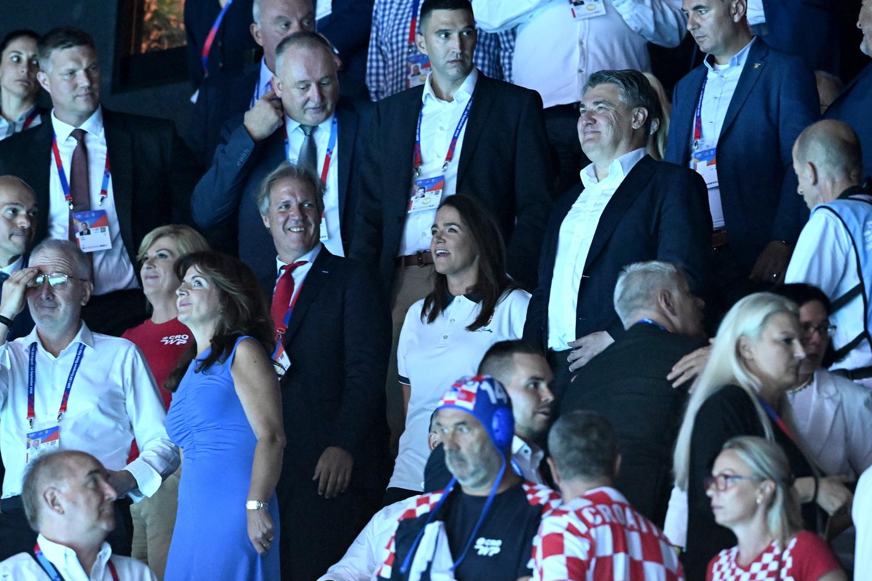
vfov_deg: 3.2
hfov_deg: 4.8
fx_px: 10511
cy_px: 274
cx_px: 444
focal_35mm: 434
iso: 6400
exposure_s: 1/200
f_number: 4
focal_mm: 400
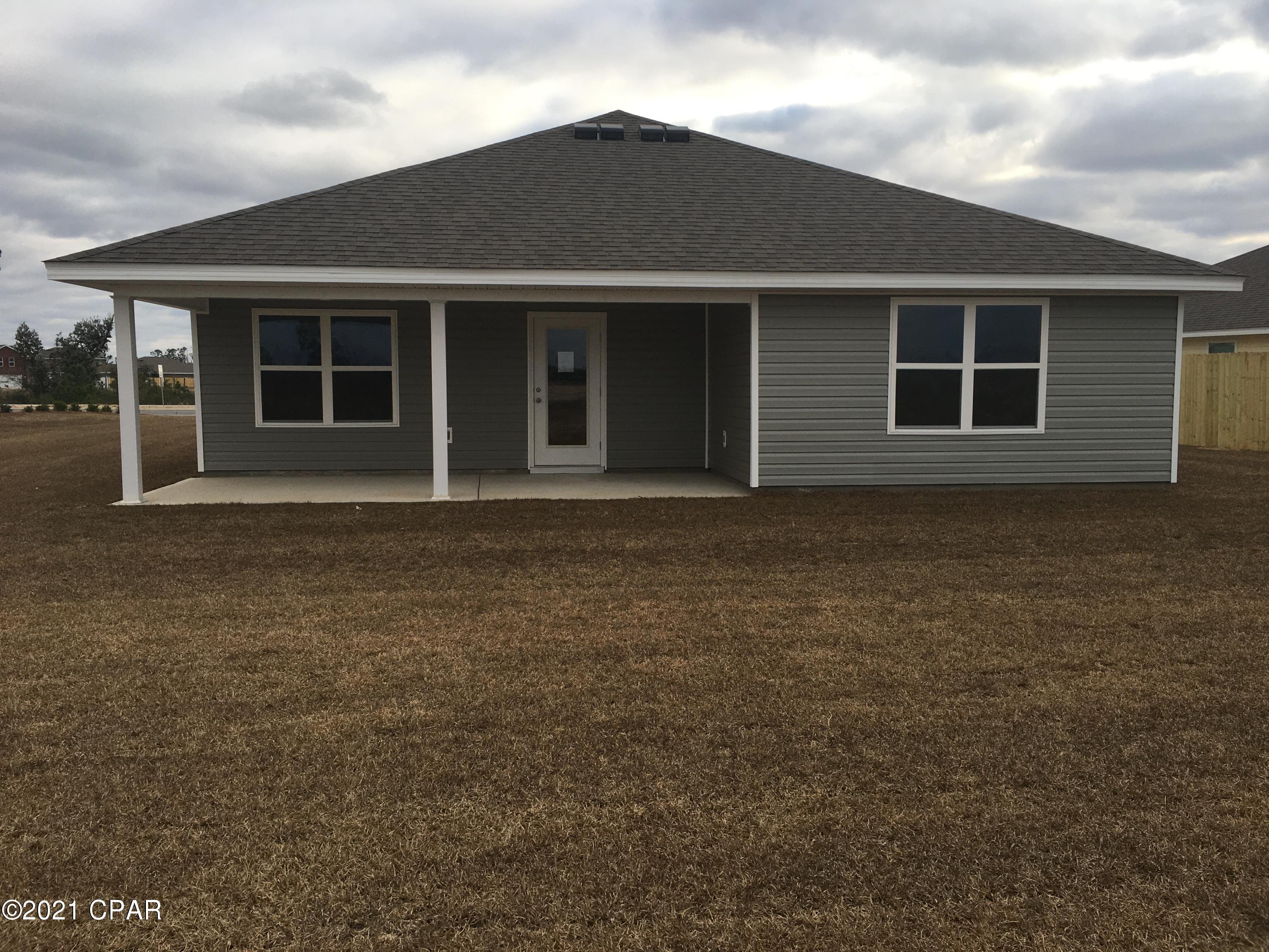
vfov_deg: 48.2
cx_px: 634
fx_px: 1063
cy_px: 476
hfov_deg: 61.7
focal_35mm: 29
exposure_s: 1/493
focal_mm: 4.15
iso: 25
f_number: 2.2
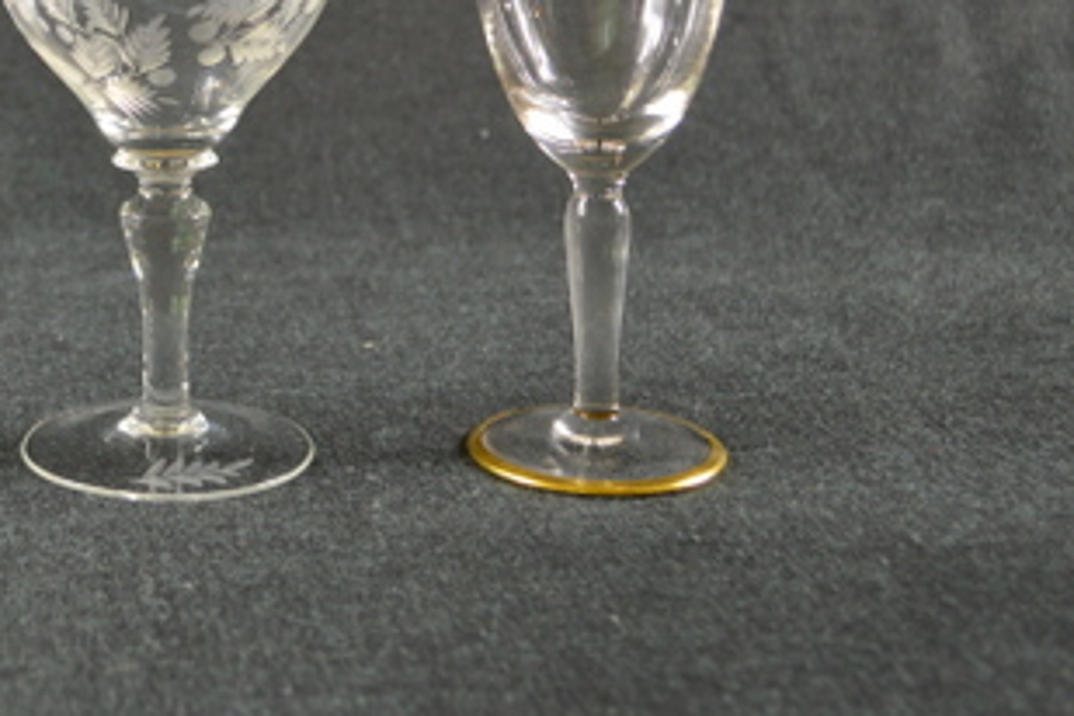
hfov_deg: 28.3
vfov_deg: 19.8
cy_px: 156
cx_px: 63
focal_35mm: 68
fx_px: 2029
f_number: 3.8
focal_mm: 20
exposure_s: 1/30
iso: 400
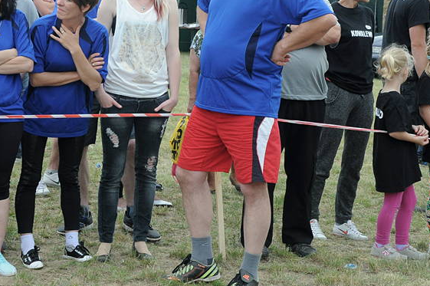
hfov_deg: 18.7
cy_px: 84
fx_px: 1301
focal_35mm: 109
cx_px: 127
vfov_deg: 12.5
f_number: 10
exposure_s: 1/400
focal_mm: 48
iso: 800
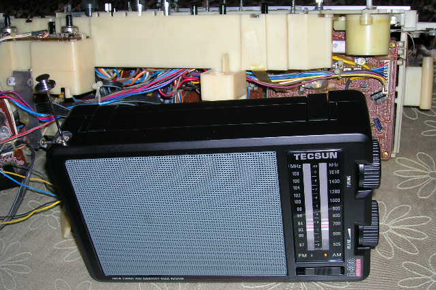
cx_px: 218
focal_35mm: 48
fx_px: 581
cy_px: 153
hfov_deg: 41.1
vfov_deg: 28.1
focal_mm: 7.7
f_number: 3.2
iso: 50
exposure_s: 1/60.1
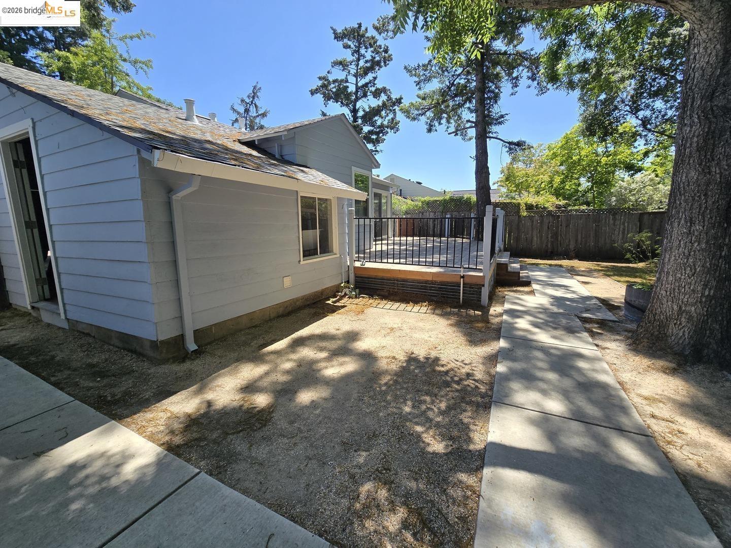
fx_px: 275
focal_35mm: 13
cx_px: 366
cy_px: 274
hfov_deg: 106.2
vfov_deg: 89.9
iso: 50
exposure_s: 1/1265
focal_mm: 2.2
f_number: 2.2
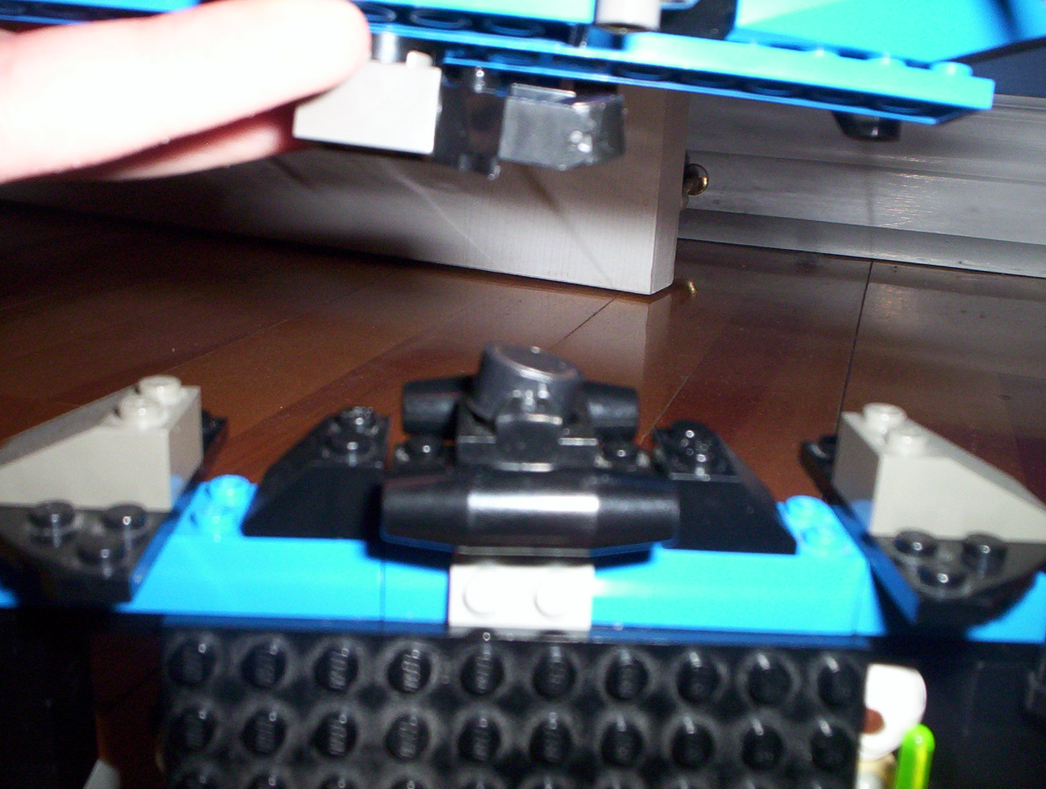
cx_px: 523
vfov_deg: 37.9
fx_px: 1151
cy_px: 394
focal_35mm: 38
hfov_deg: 48.9
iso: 140
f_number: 4.5
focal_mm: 4.99
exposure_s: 1/60
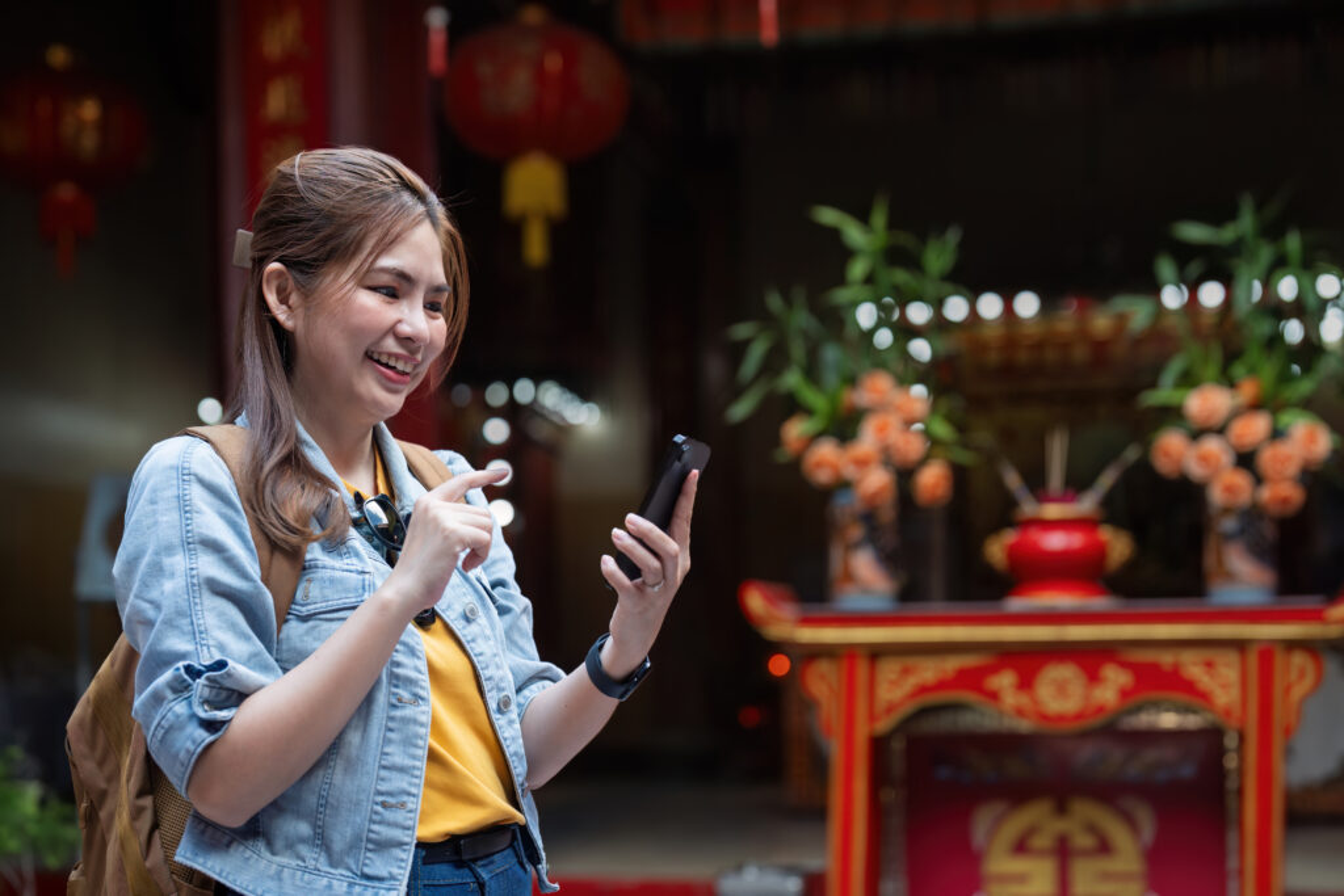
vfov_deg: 27.0
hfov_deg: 39.6
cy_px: 448
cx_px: 672
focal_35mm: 50
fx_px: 1867
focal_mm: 50
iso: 125
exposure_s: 1/200
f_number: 2
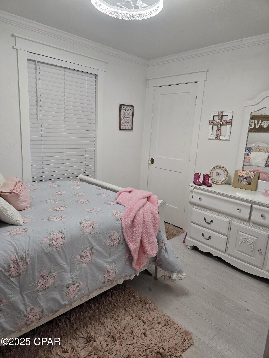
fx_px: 238
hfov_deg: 58.9
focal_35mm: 23
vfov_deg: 73.9
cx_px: 134
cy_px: 179
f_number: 1.7
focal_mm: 6.3
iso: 100
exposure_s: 1/120
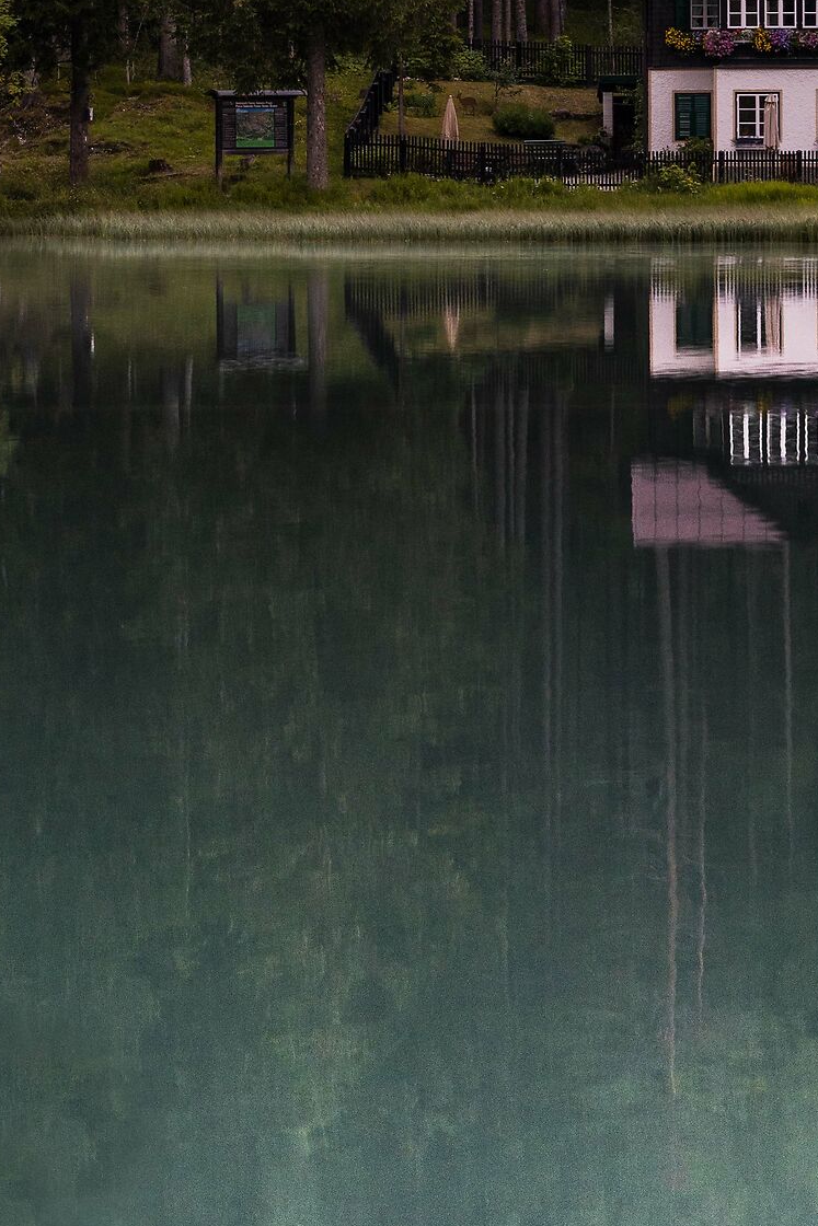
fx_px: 8688
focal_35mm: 255
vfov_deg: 8.0
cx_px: 797
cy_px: 77
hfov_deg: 5.4
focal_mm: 119
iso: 800
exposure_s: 1/400
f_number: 4
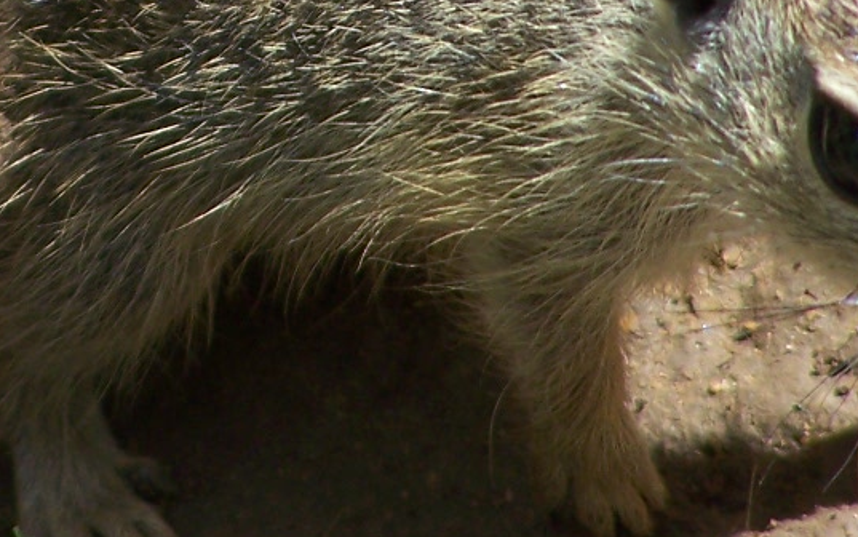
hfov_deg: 1.8
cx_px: 189
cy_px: -224
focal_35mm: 1159
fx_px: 27110
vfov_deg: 1.1
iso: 64
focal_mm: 60.8
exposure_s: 1/400
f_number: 3.6
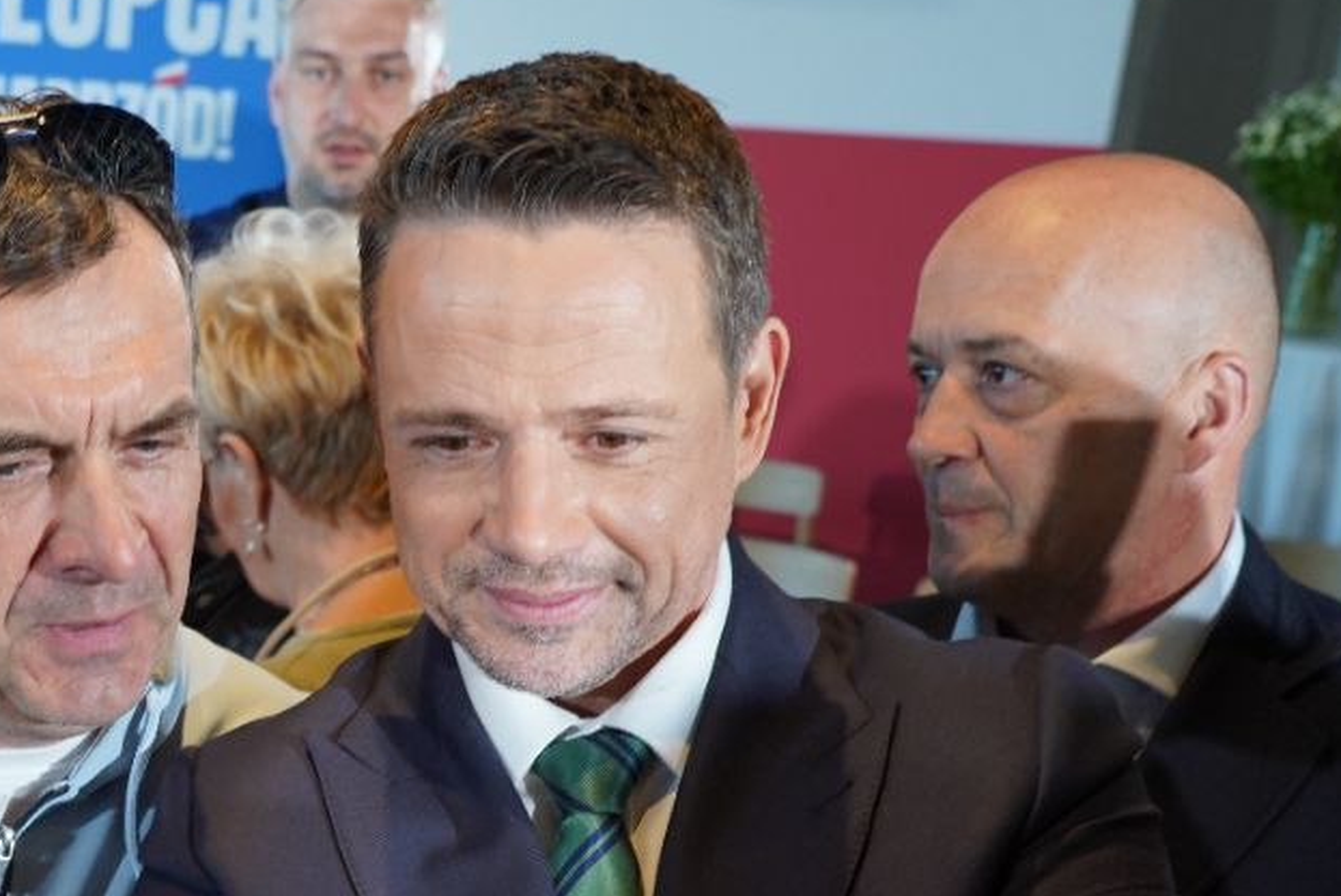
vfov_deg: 18.2
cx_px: 50
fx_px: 2720
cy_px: 901
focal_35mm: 73
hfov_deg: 26.4
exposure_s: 1/100
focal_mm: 35
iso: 1250
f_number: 5.6
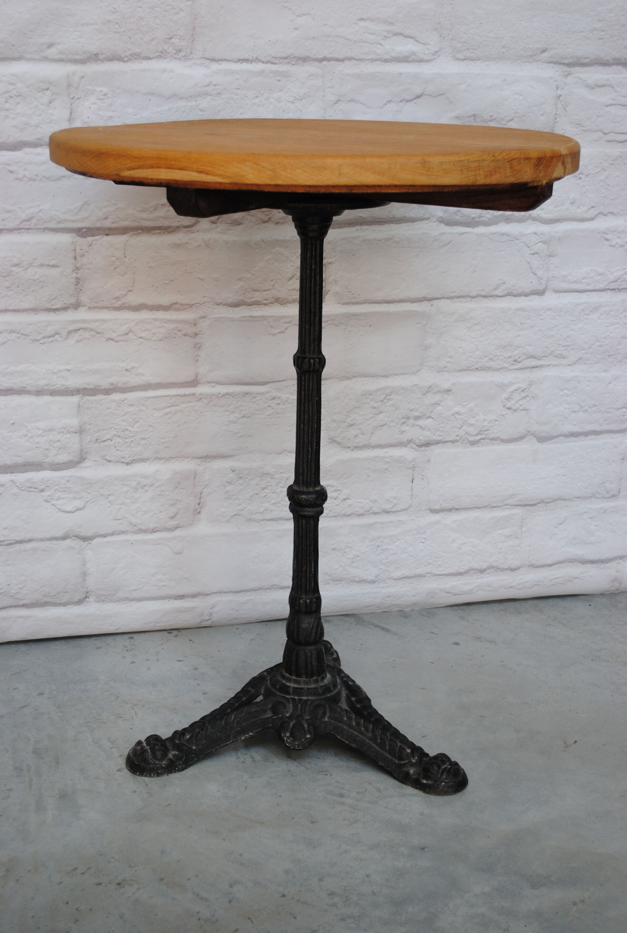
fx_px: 1248
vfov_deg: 41.0
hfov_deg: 28.2
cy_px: 466
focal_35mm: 48
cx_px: 314
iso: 200
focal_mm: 32
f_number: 4.8
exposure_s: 1/50
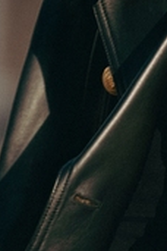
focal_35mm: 1035
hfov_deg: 1.3
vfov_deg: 2.0
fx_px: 7201
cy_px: -63
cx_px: 330
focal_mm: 119.2
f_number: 2.8
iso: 160
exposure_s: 1/800
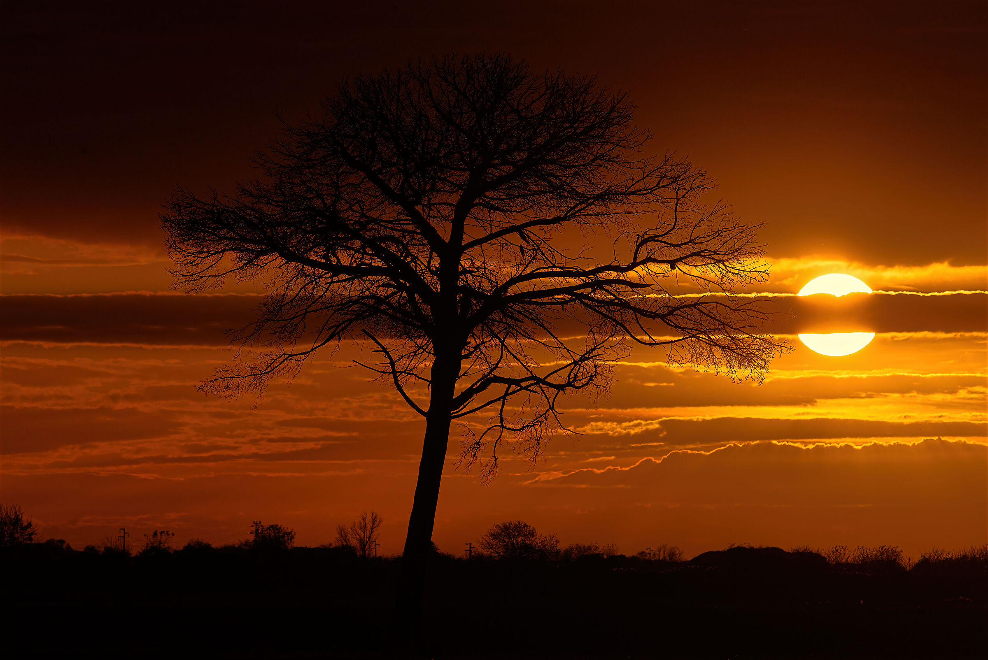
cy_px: 330
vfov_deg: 4.3
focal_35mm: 320
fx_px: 8788
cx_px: 494
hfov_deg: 6.4
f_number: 11
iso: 100
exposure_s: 1/1600
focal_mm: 320
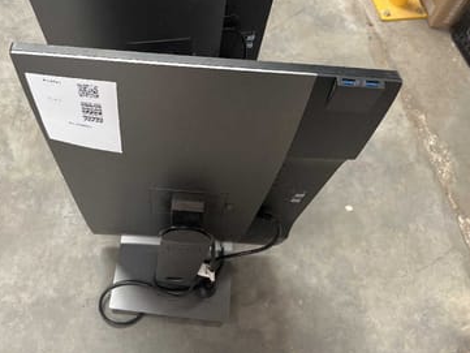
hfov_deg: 51.1
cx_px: 191
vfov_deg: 39.2
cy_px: 114
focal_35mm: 36
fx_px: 489
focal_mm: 5.1
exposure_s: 1/50
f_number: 1.6
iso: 125
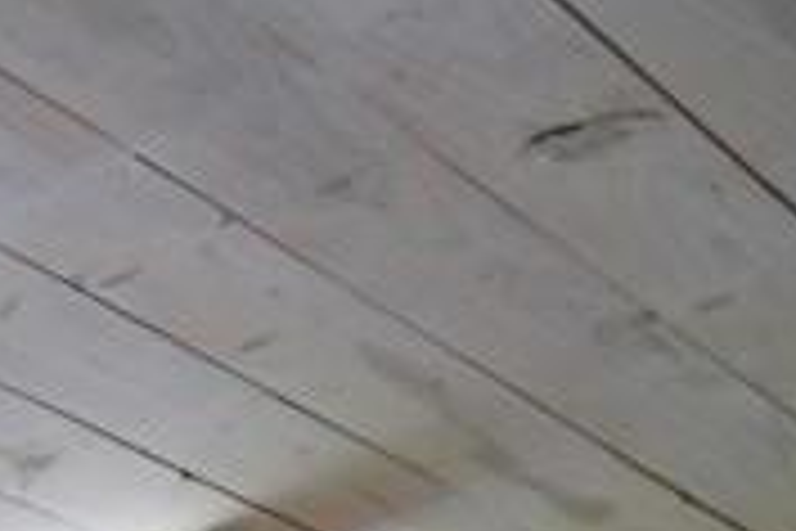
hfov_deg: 12.1
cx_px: -1486
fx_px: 2012
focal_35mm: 91
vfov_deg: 11.3
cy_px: 1426
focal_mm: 14
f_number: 4
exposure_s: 1/160
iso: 1000
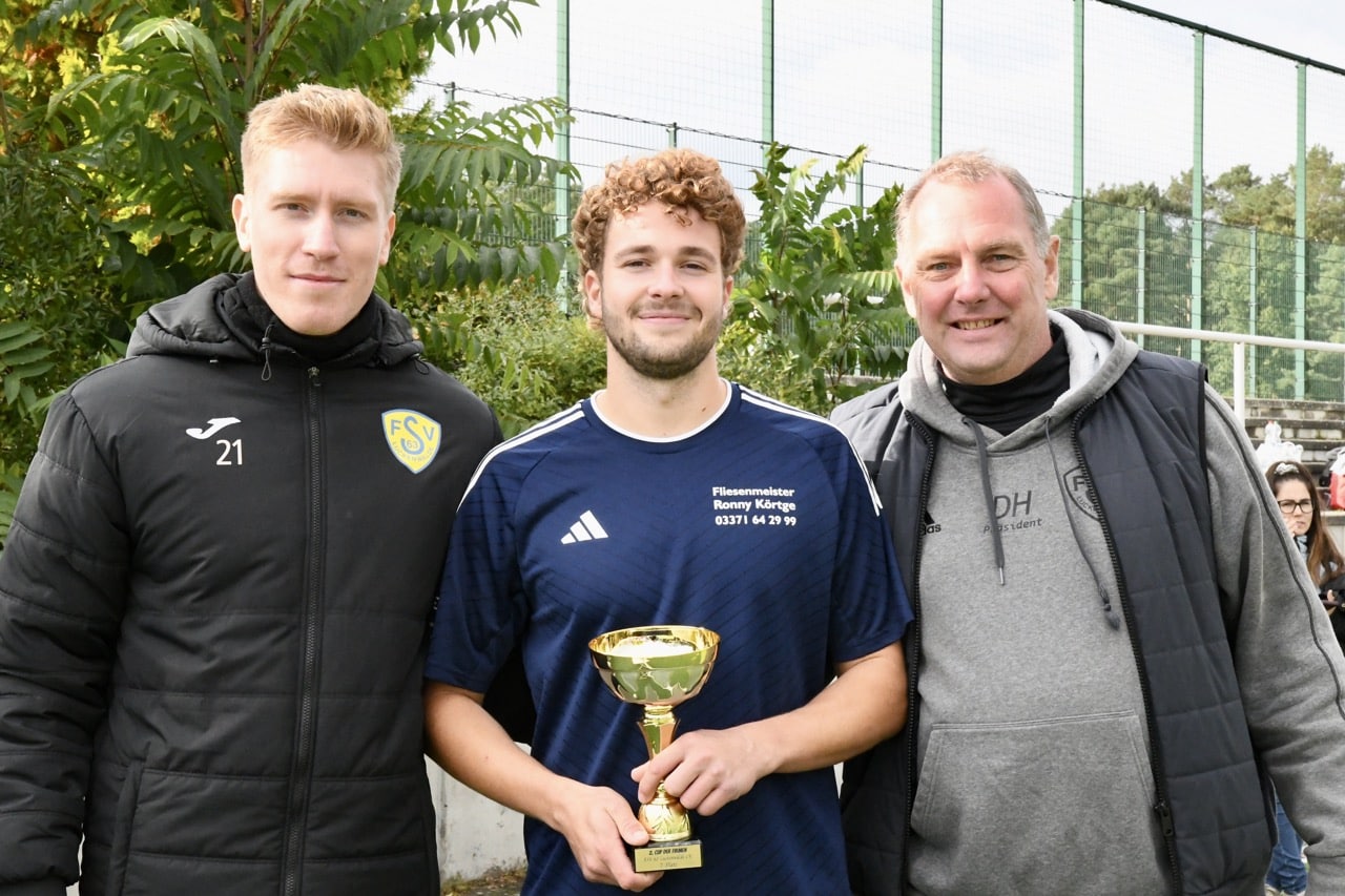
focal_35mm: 48
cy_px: 448
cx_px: 672
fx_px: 1793
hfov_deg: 41.1
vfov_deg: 28.1
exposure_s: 1/800
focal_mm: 48
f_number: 16
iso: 6400
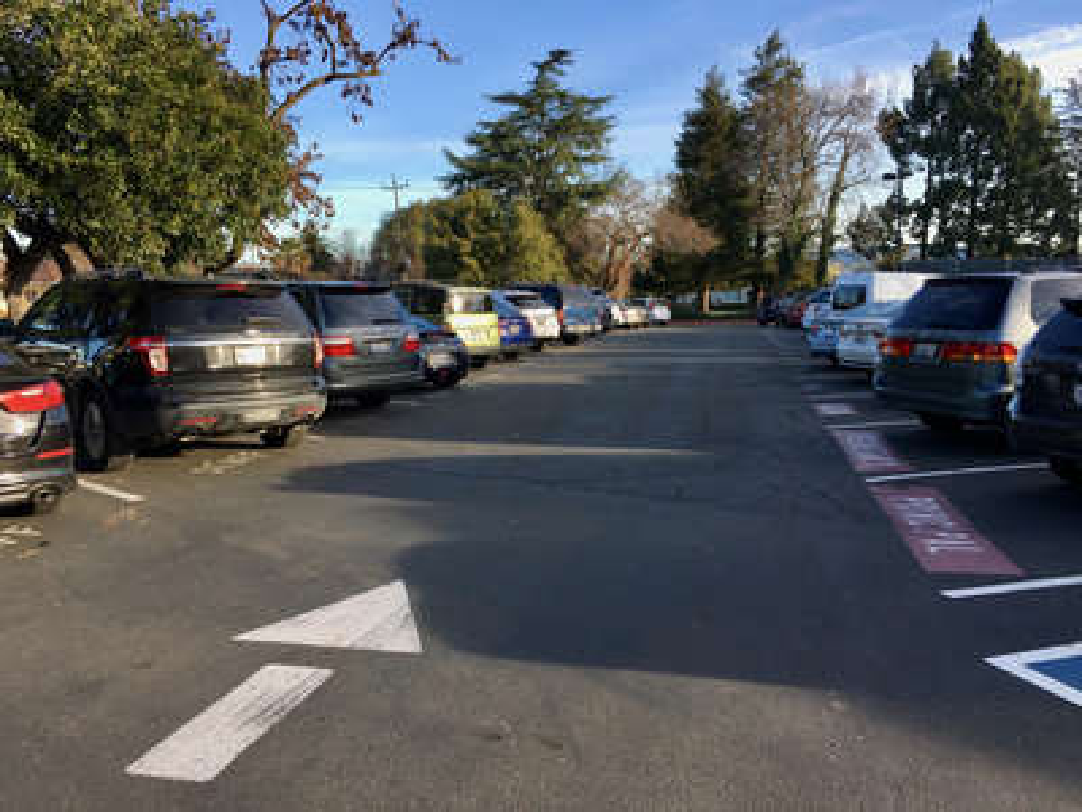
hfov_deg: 61.7
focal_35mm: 29
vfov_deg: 48.2
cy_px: 406
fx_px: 906
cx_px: 541
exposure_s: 1/407
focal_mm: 4.15
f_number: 2.2
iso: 25
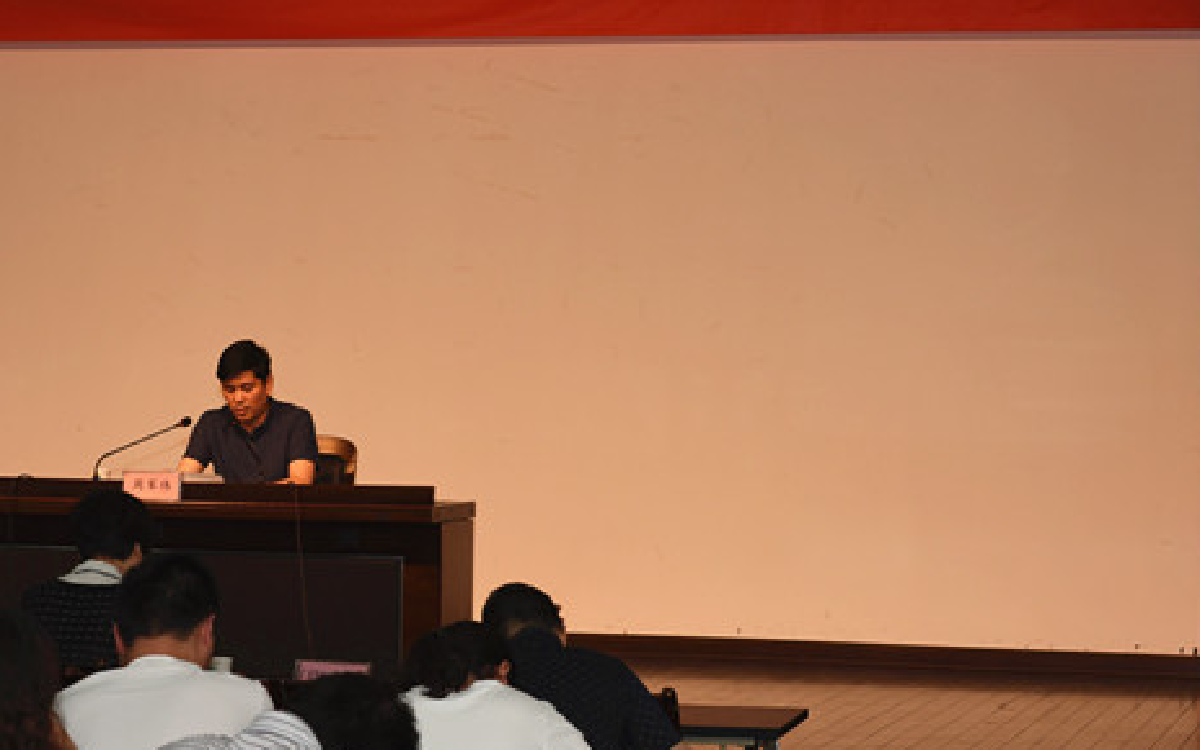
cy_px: 481
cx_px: 453
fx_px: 4023
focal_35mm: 123
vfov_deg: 10.6
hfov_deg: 16.9
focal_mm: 70
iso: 640
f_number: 8
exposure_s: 1/60
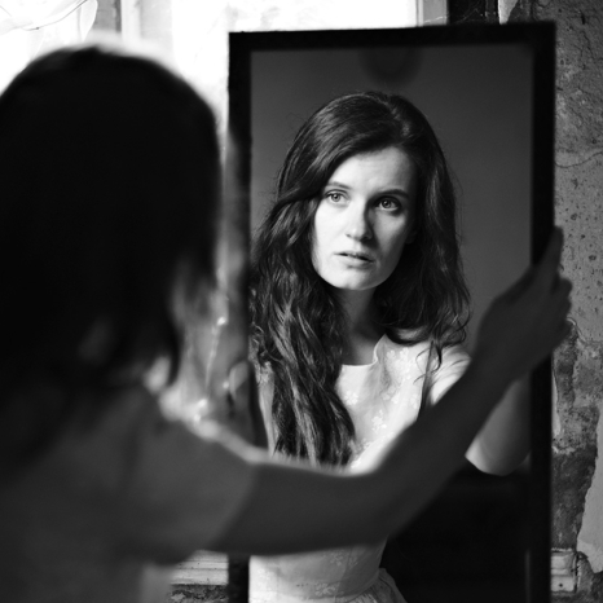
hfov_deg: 16.1
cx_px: 162
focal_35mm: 108
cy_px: 302
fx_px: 2128
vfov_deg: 16.1
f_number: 1.2
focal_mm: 56
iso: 400
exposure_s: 1/125
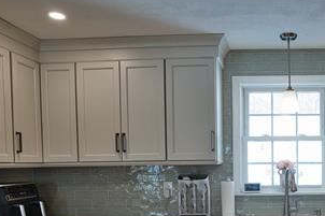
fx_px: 325
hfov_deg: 49.7
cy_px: 179
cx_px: 265
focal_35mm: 36
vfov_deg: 35.4
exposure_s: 1/160
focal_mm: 17
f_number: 4
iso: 400
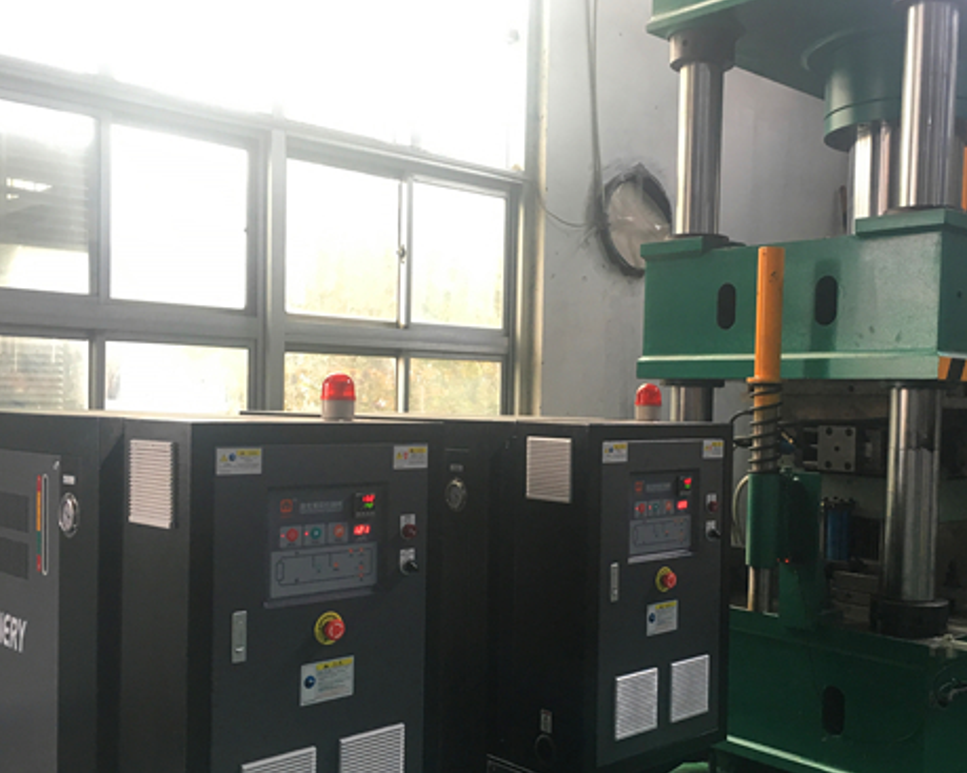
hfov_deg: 48.8
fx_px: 1059
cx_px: 584
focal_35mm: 37
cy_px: 436
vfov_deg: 40.0
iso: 100
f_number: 2.2
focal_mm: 4.15
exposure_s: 1/33
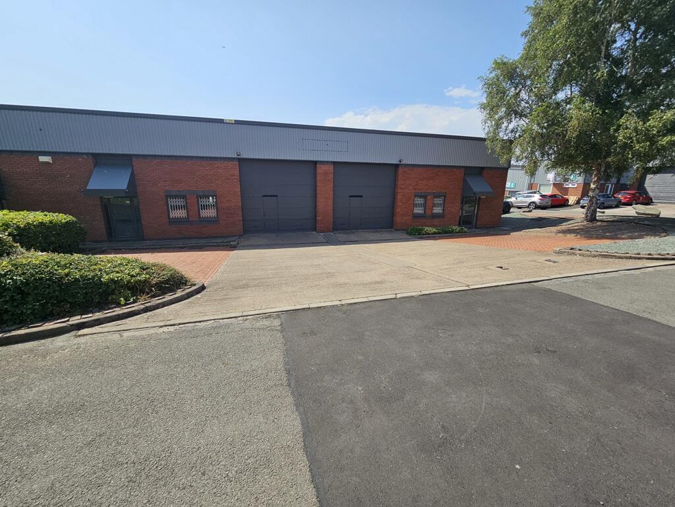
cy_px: 254
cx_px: 338
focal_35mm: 13
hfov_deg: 106.2
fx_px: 253
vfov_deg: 89.9
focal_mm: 2.2
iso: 50
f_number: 2.2
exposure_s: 1/2169
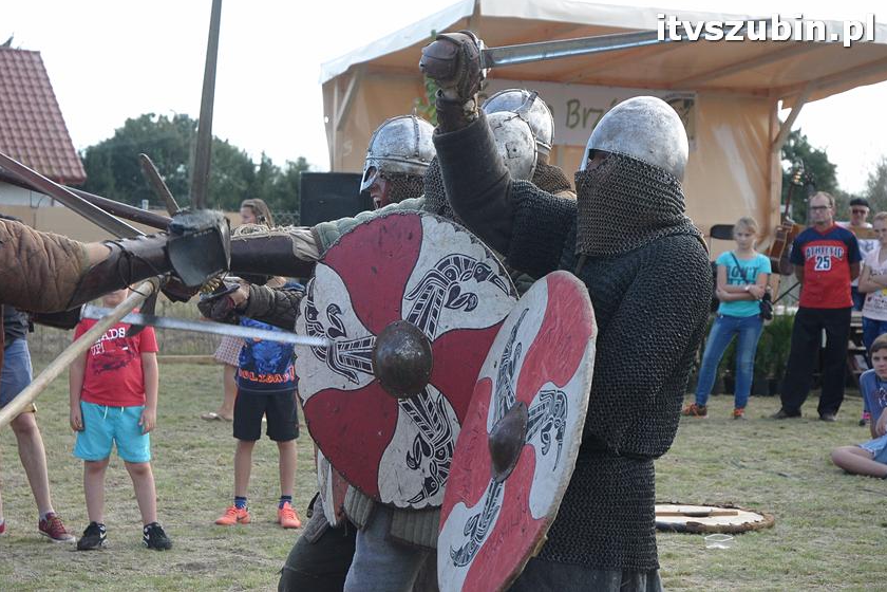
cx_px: 446
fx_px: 2316
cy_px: 294
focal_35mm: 94
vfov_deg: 14.6
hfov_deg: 21.7
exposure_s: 1/640
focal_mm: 62
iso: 800
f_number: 6.3
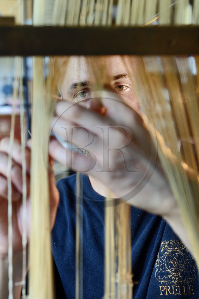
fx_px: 581
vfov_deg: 28.8
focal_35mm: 70
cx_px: 100
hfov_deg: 19.4
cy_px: 150
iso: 800
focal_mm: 70
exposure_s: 1/50
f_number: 5
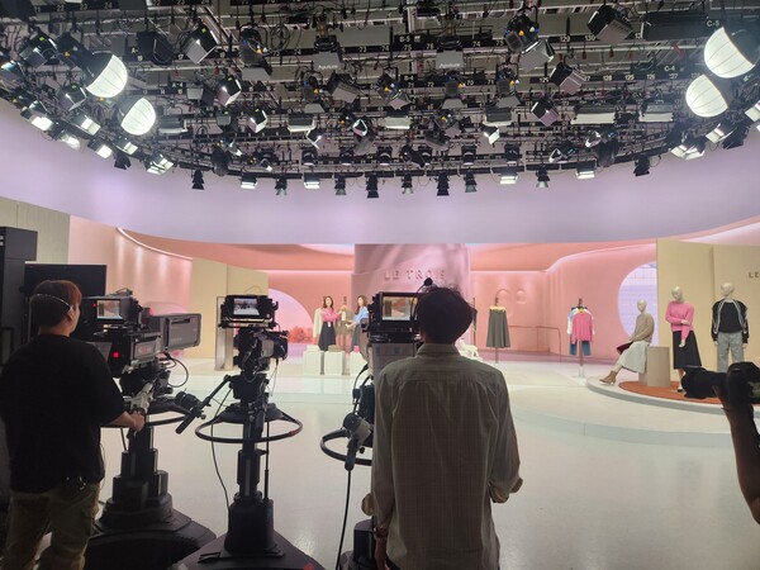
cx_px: 380
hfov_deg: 73.9
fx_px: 505
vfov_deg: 58.9
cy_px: 285
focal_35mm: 23
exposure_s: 1/180
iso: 125
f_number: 1.8
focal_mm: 5.4
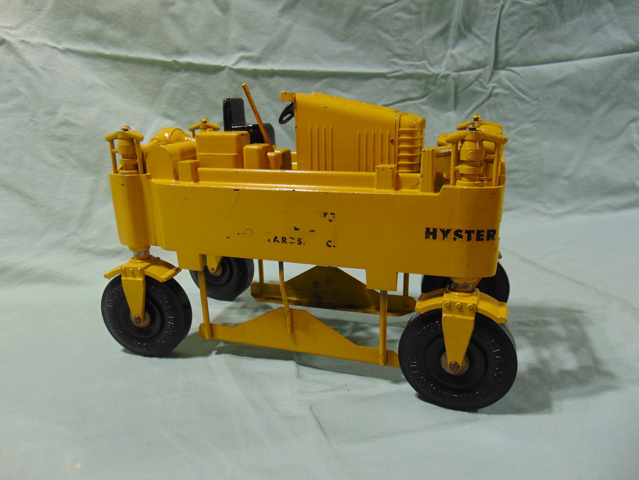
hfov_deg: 69.4
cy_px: 240
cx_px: 320
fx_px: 462
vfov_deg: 54.9
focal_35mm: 25
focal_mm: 4.5
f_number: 3
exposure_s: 1/30
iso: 80
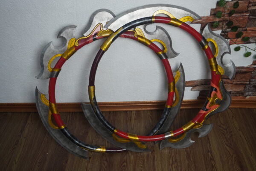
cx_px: 128
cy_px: 86
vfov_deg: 35.5
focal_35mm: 38
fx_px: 267
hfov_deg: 51.3
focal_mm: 25
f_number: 4.5
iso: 400
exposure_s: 1/40
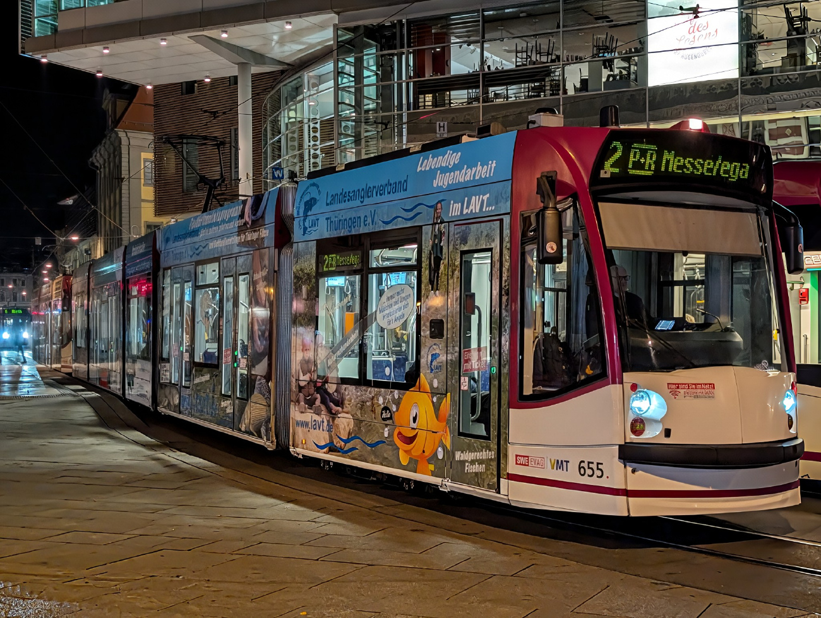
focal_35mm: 49
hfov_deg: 38.9
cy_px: 309
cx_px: 410
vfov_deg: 29.8
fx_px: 1164
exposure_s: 1/19.5
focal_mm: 6.9
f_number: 1.68
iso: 138
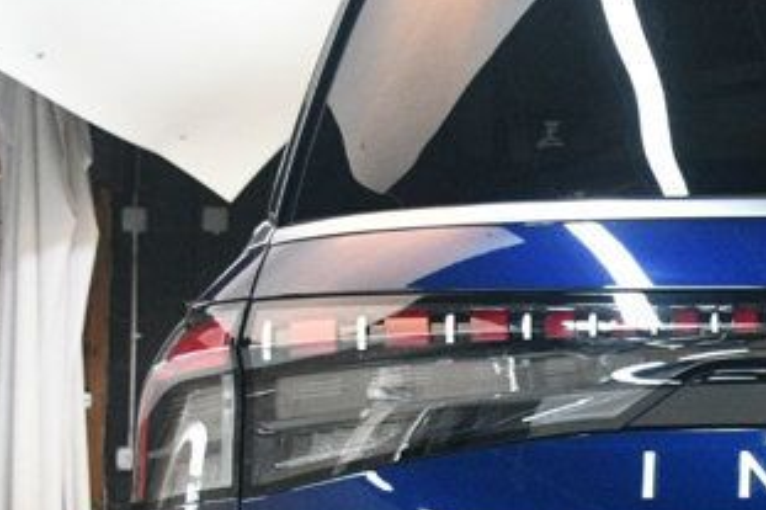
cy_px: 549
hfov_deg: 17.0
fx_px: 2382
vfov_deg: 12.0
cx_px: 1047
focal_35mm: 112
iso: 3200
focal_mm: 23
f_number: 3.8
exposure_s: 1/125
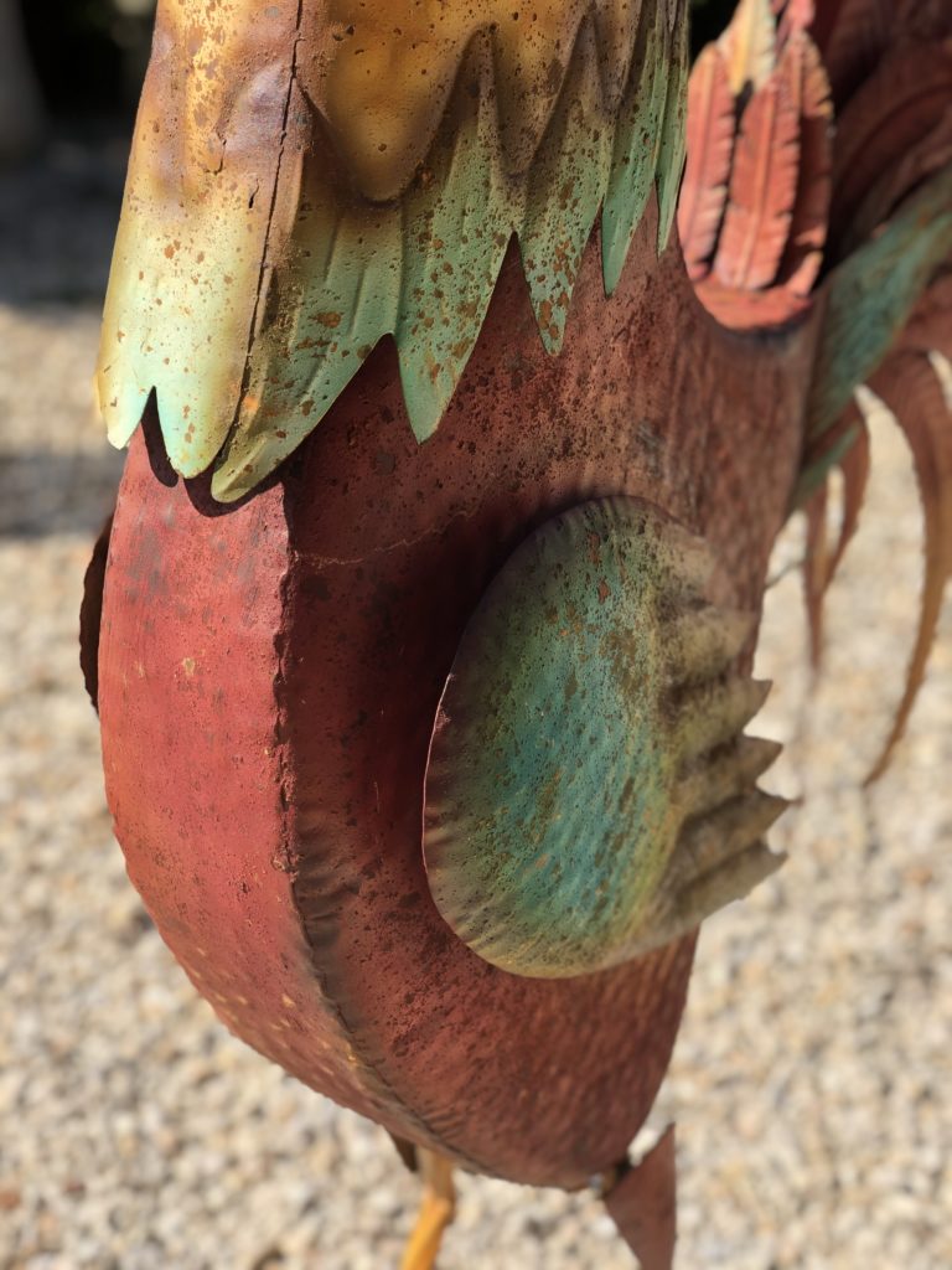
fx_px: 1907
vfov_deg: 36.8
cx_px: 476
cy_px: 635
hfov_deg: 28.0
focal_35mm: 52
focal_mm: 6
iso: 16
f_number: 2.4
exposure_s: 1/233
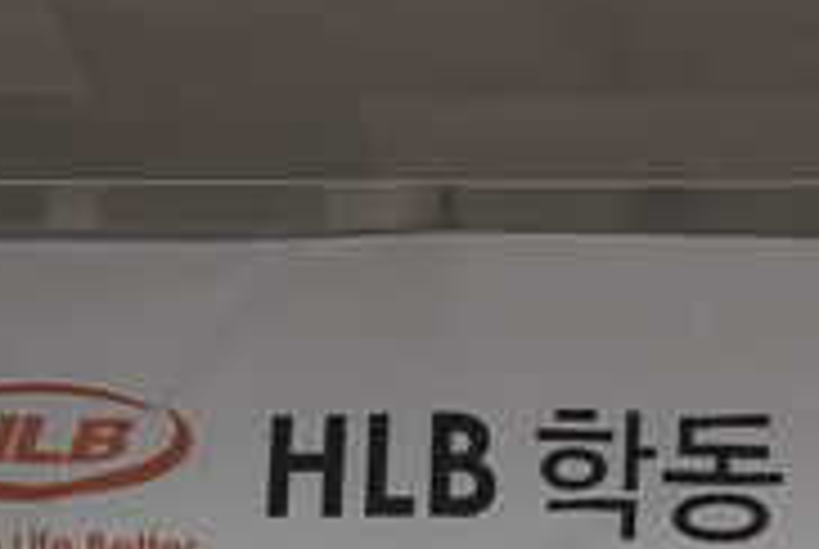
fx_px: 3600
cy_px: 1238
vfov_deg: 8.1
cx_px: 792
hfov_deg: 12.8
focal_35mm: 158
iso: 500
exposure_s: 1/160
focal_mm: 30
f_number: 4
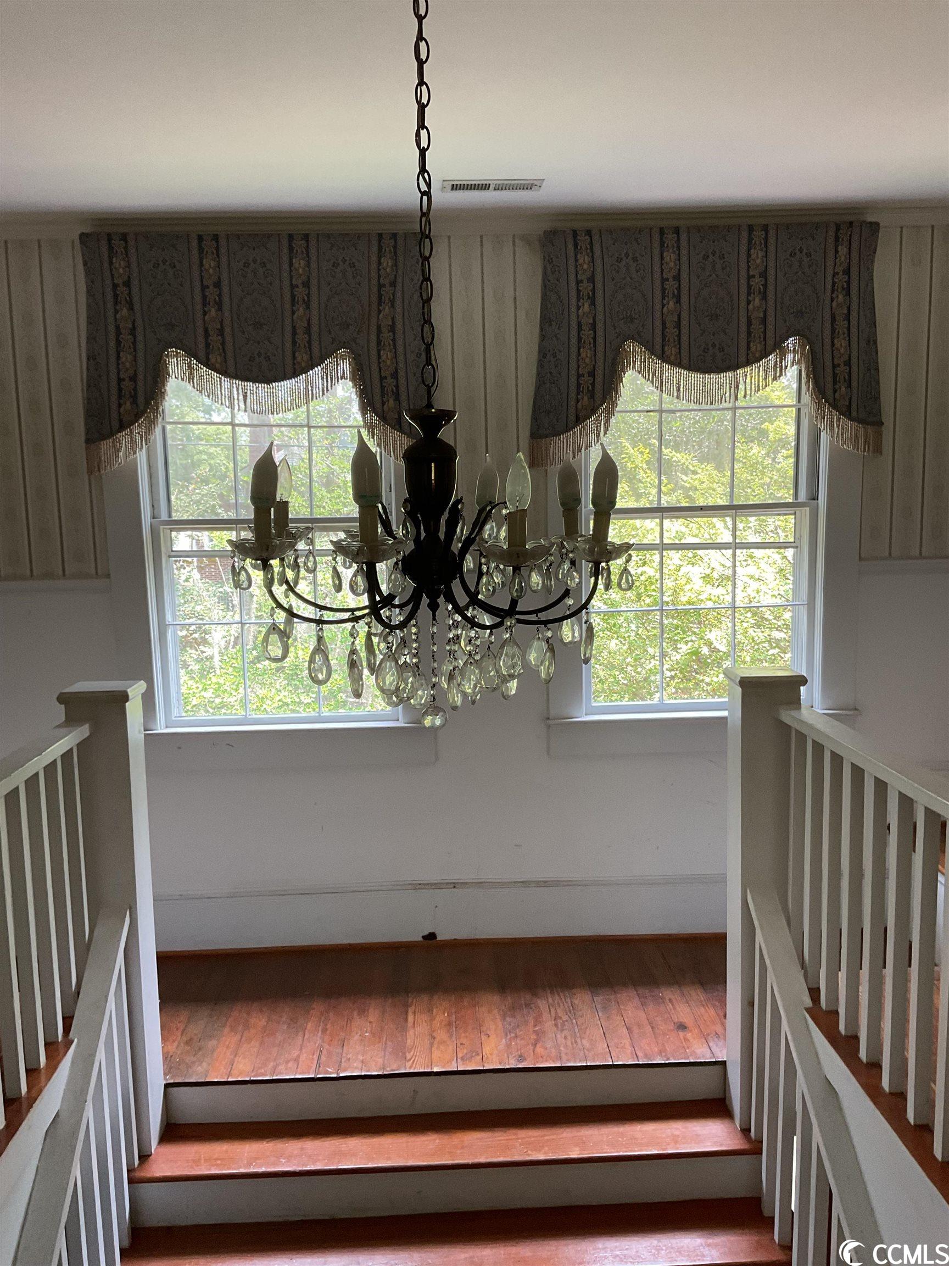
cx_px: 474
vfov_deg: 61.7
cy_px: 633
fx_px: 1060
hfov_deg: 48.2
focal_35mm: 29
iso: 64
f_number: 1.8
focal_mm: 3
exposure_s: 1/100
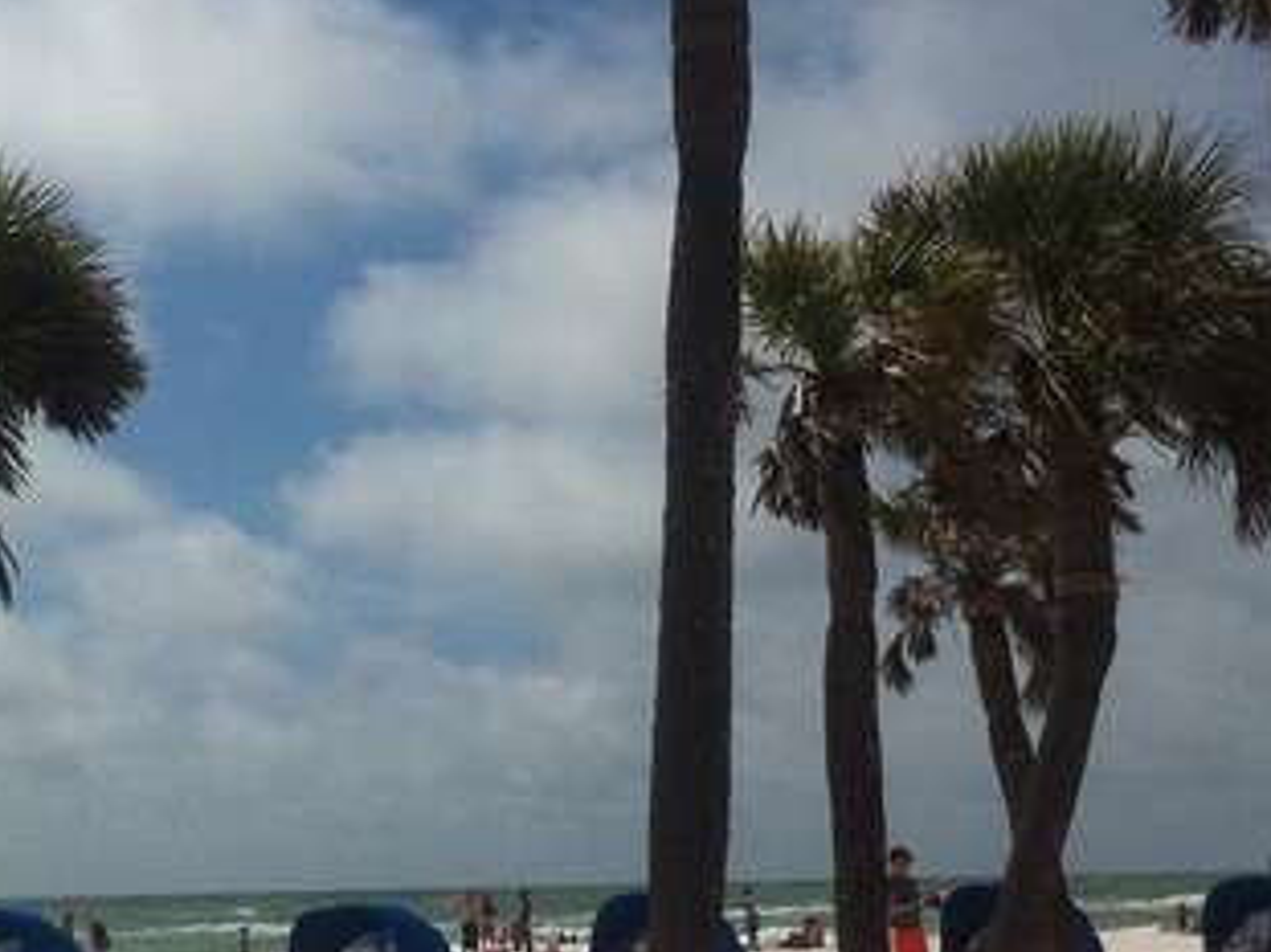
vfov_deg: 16.4
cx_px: 237
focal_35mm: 90
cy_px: 548
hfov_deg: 21.5
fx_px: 3303
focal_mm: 3.85
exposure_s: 1/6033
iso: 80
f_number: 2.8
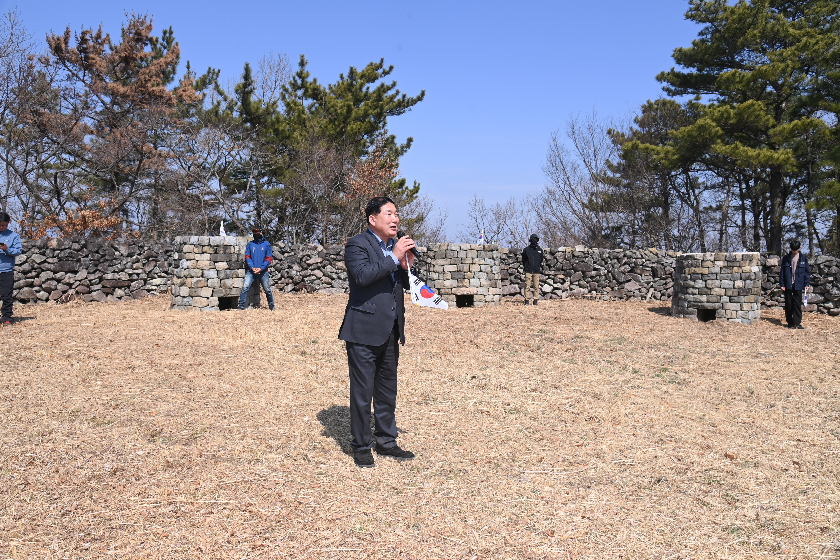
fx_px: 700
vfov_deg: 43.6
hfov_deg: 61.9
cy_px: 280
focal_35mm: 30
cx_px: 420
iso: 400
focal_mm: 30
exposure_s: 1/1250
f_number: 8
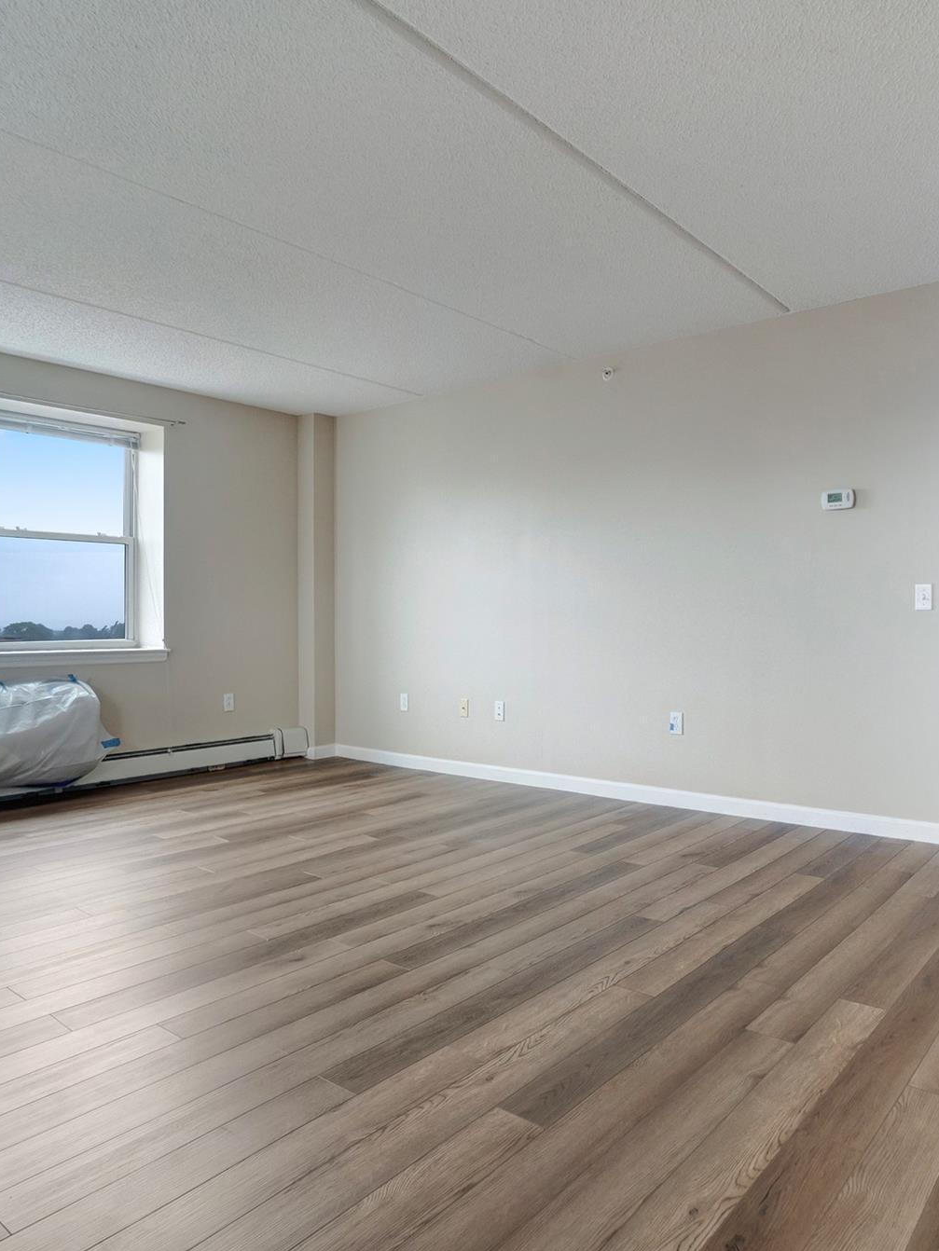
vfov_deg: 76.4
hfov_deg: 60.3
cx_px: 587
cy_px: 621
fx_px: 795
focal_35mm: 22
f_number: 9
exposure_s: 1/30
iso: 800
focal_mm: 10
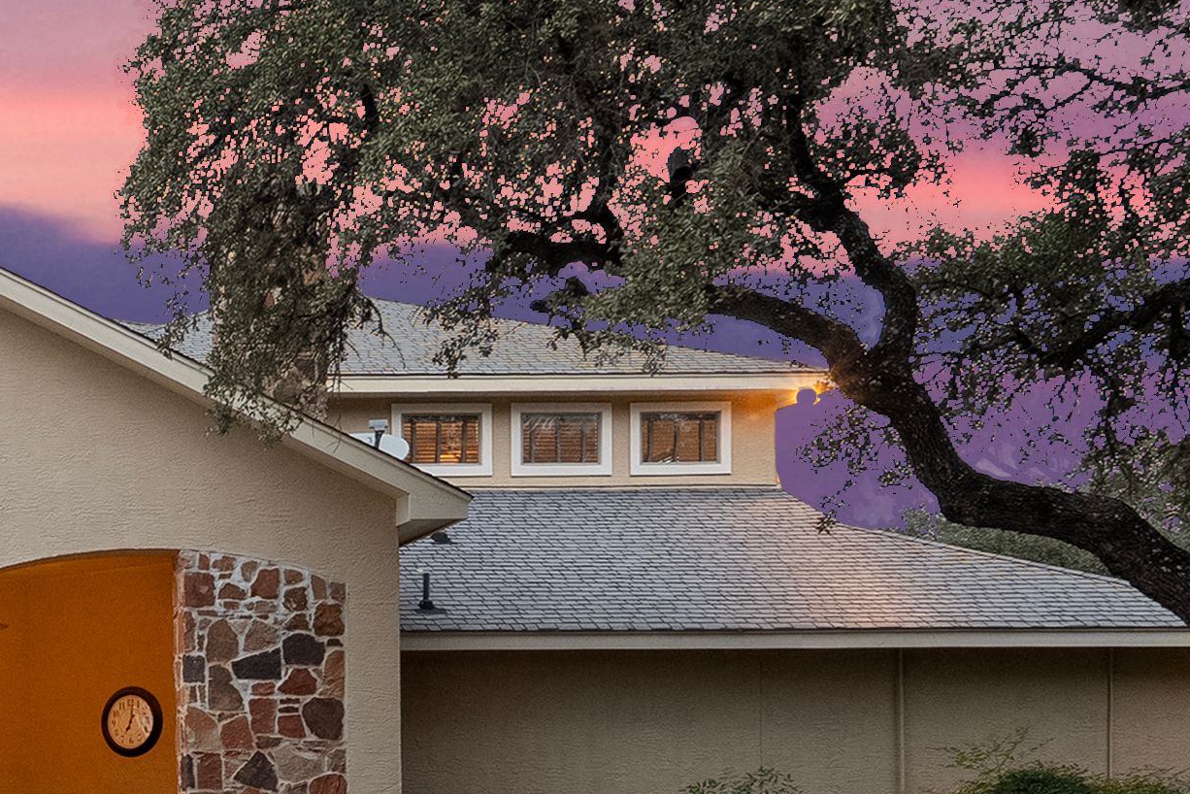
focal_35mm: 62
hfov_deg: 27.1
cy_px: 844
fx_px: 2050
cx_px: -361
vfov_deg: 21.0
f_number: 8
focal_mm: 16
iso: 1600
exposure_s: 1/10
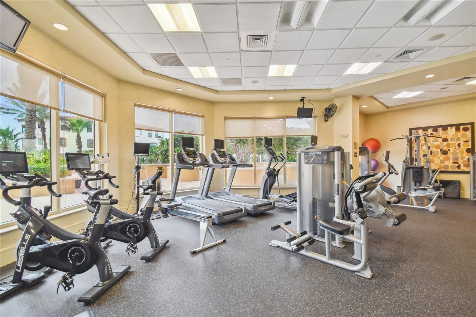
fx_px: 198
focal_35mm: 15
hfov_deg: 100.4
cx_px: 238
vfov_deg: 77.3
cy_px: 158
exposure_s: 1/4
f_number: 7.1
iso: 100
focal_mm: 10
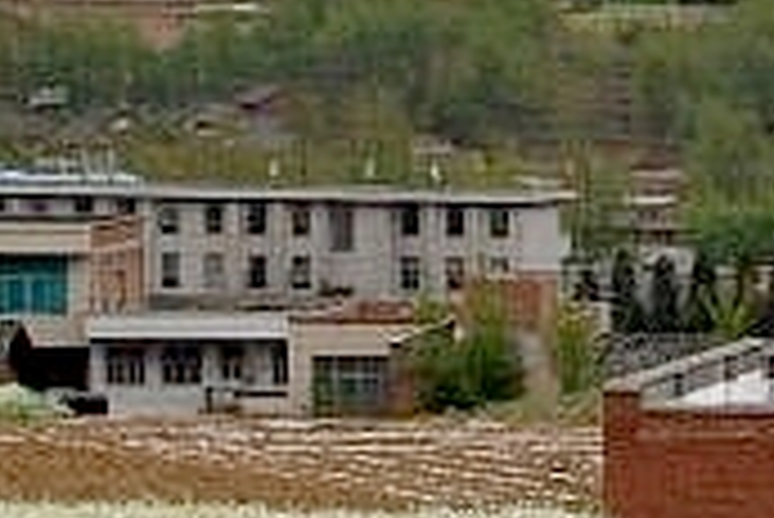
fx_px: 5100
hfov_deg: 8.3
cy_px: 336
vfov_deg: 5.8
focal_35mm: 237
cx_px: 1494
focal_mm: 34
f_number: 6.7
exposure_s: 1/180
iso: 100
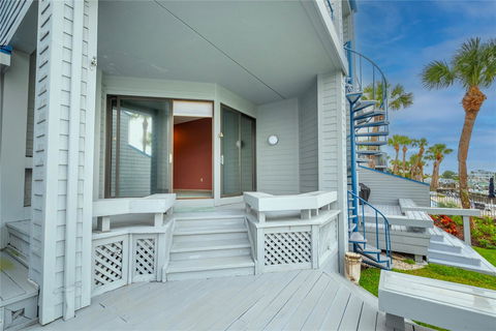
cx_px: 248
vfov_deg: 77.3
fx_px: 207
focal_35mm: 15
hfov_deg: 100.4
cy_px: 166
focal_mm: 10
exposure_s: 1/320
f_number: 10
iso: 400
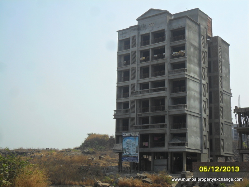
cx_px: 124
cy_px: 94
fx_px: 374
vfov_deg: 28.0
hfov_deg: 36.8
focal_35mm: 52
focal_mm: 9.3
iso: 100
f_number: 5
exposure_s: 1/750
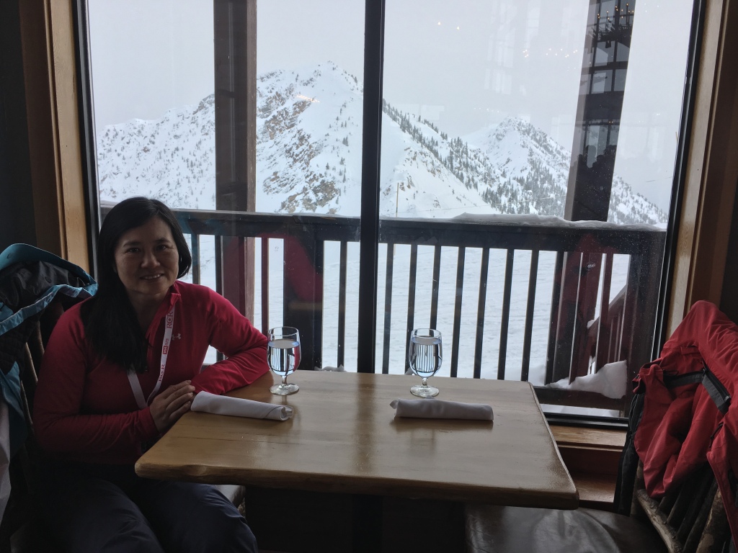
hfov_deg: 61.7
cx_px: 369
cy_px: 276
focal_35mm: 29
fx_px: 618
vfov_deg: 48.2
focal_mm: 4.15
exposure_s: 1/962
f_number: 2.2
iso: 25
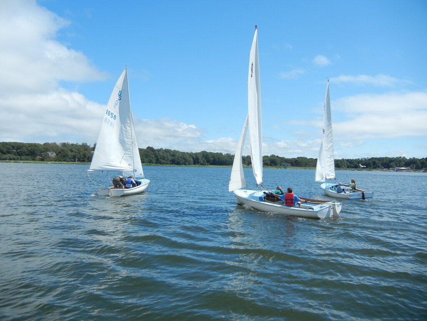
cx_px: 214
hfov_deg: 60.0
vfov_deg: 46.8
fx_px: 370
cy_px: 160
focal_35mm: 30
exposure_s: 1/452
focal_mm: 5.4
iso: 160
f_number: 7
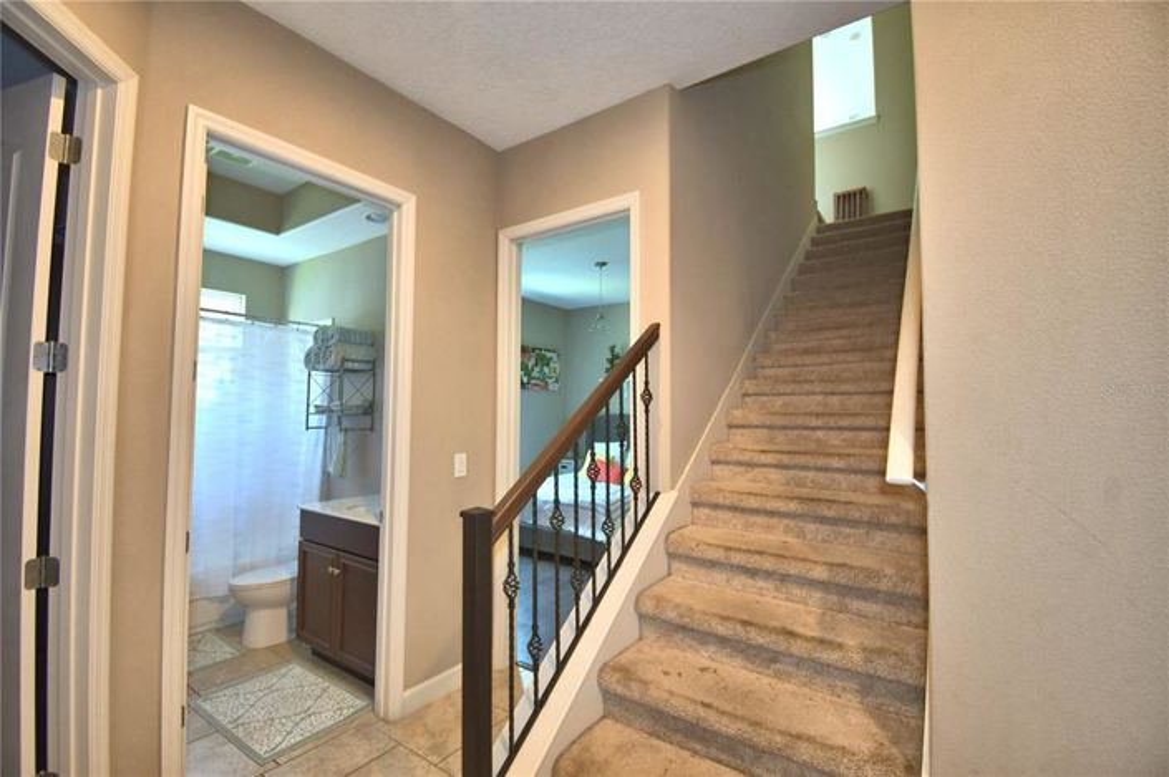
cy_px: 388
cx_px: 584
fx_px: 487
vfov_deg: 77.2
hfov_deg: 100.4
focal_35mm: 15
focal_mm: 10
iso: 900
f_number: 4.5
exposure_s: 1/30
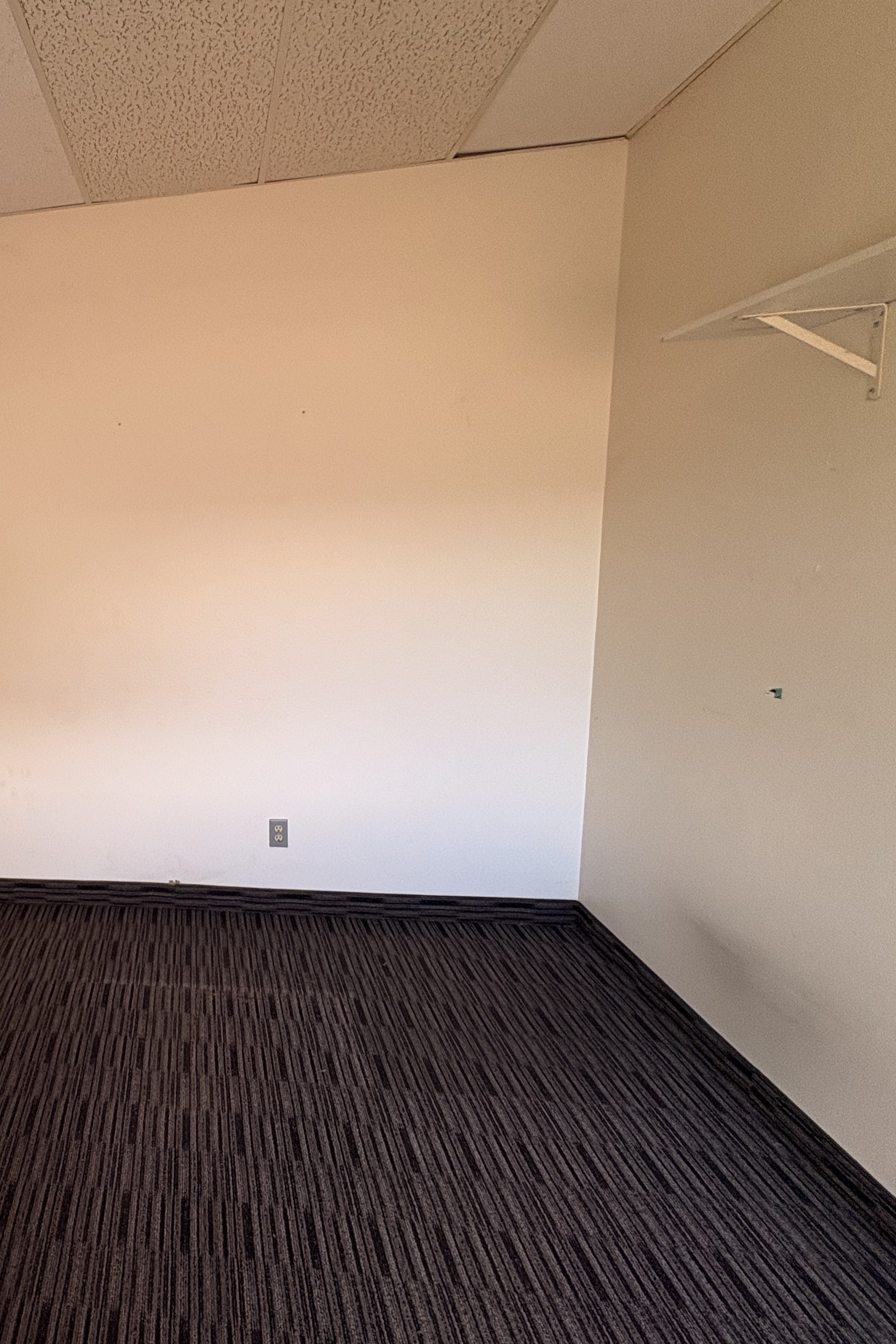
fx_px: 747
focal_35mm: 20
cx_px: 81
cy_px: 660
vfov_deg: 84.0
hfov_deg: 53.7
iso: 125
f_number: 2.2
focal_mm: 2.22
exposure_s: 1/60
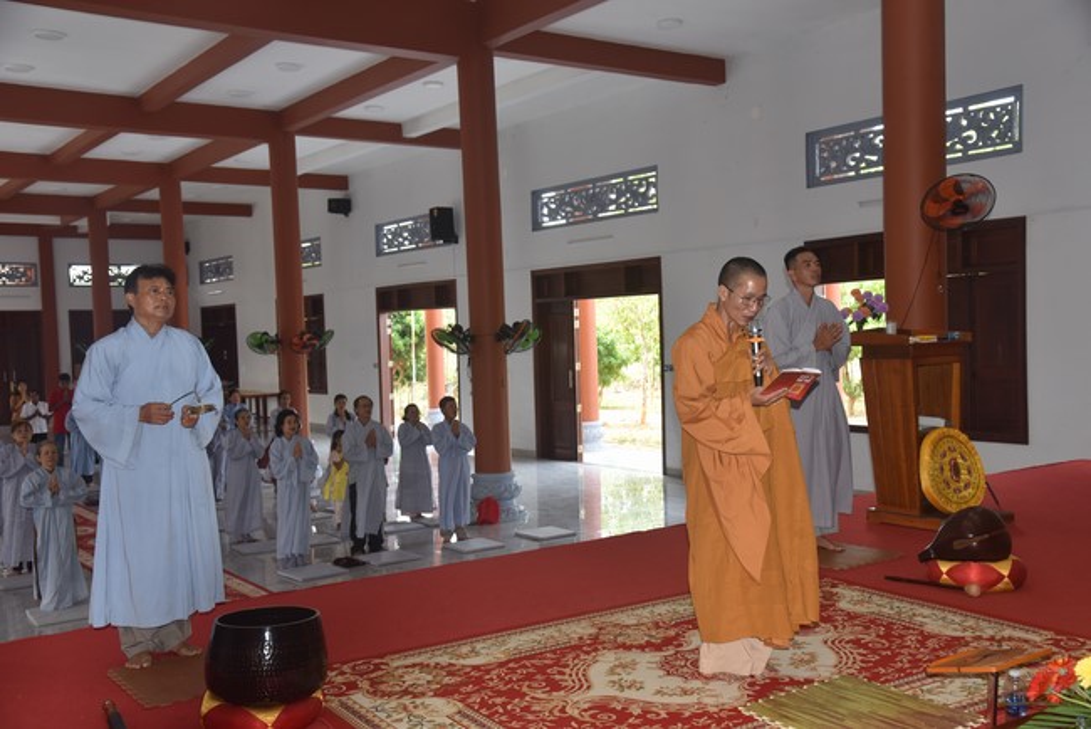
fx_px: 1152
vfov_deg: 35.1
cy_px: 364
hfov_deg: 50.7
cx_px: 546
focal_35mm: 38
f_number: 5.6
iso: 720
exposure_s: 1/125
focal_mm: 38
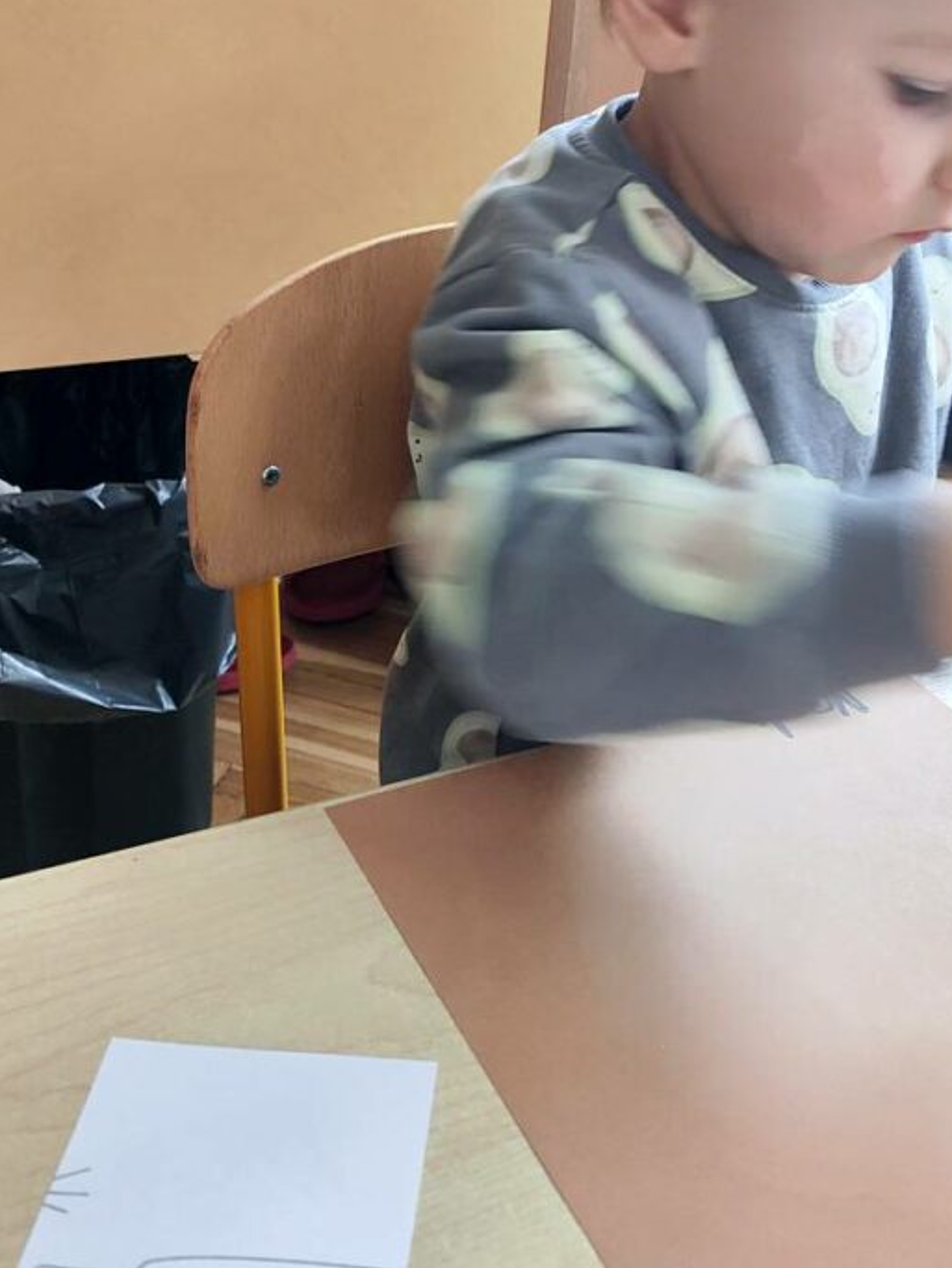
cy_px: 555
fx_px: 1319
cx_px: 532
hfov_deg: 39.6
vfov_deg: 51.2
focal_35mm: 36
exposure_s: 1/33.3
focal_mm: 4.68
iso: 159
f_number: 1.8
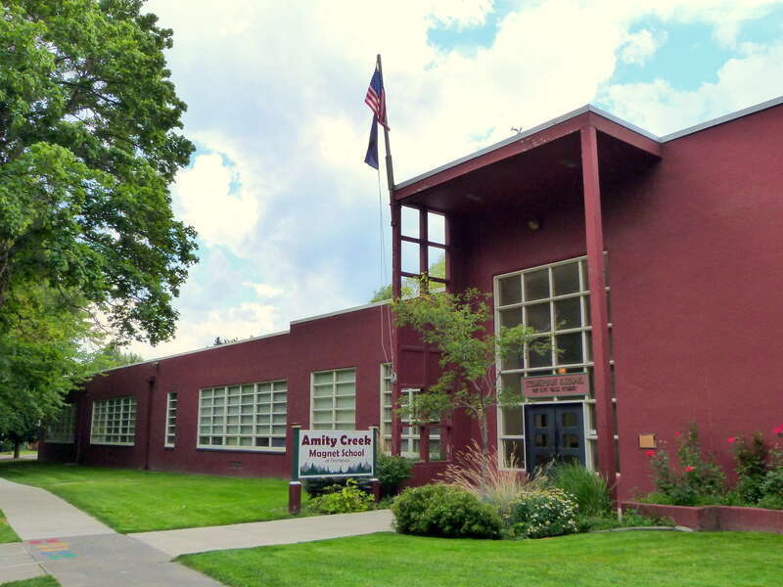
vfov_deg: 45.4
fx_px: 701
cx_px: 392
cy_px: 294
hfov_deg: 58.4
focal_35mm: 31
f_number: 5
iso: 250
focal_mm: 5.4
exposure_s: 1/250
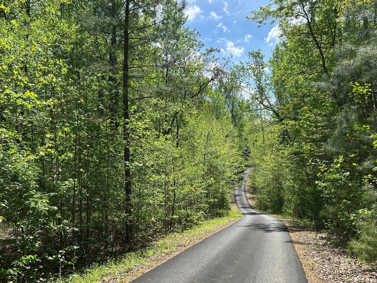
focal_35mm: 30
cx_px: 176
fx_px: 327
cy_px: 159
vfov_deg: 46.7
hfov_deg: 59.9
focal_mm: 5.7
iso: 50
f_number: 1.5
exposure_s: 1/2208
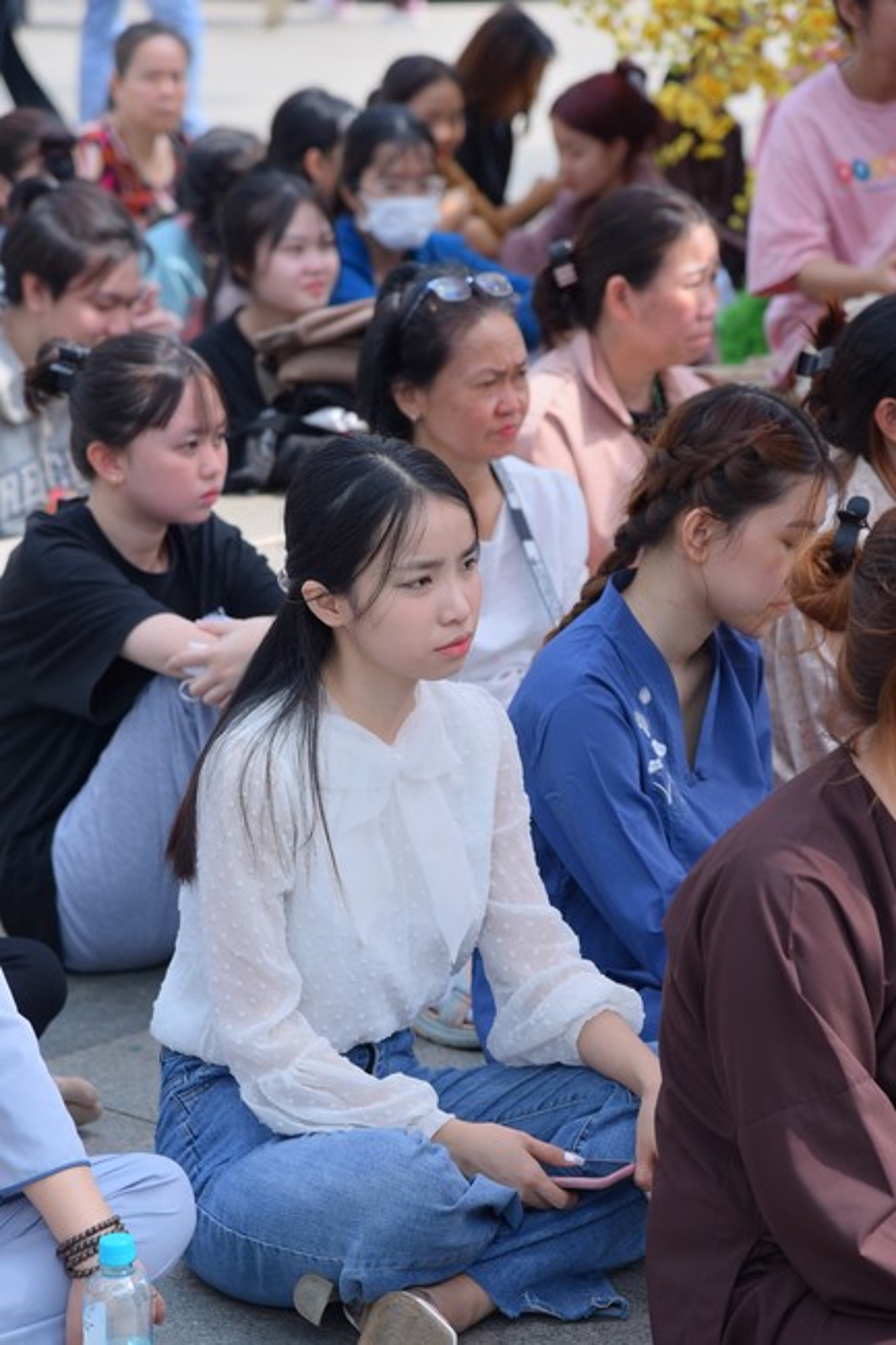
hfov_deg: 11.4
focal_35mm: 120
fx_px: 4482
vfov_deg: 17.1
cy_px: 672
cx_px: 448
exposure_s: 1/200
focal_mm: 120
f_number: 5.6
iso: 100
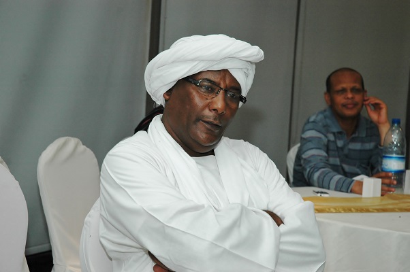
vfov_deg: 16.2
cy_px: 136
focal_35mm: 84
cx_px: 205
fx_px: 956
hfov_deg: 24.2
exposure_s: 1/60
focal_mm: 56
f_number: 4.8
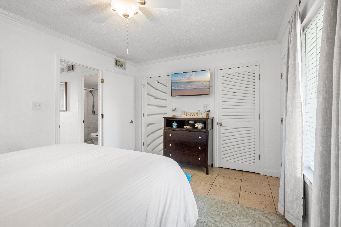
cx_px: 170
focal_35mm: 16
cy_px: 114
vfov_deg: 72.0
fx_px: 156
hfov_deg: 95.0
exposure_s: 1/15
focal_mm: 16.5
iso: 3600
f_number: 10
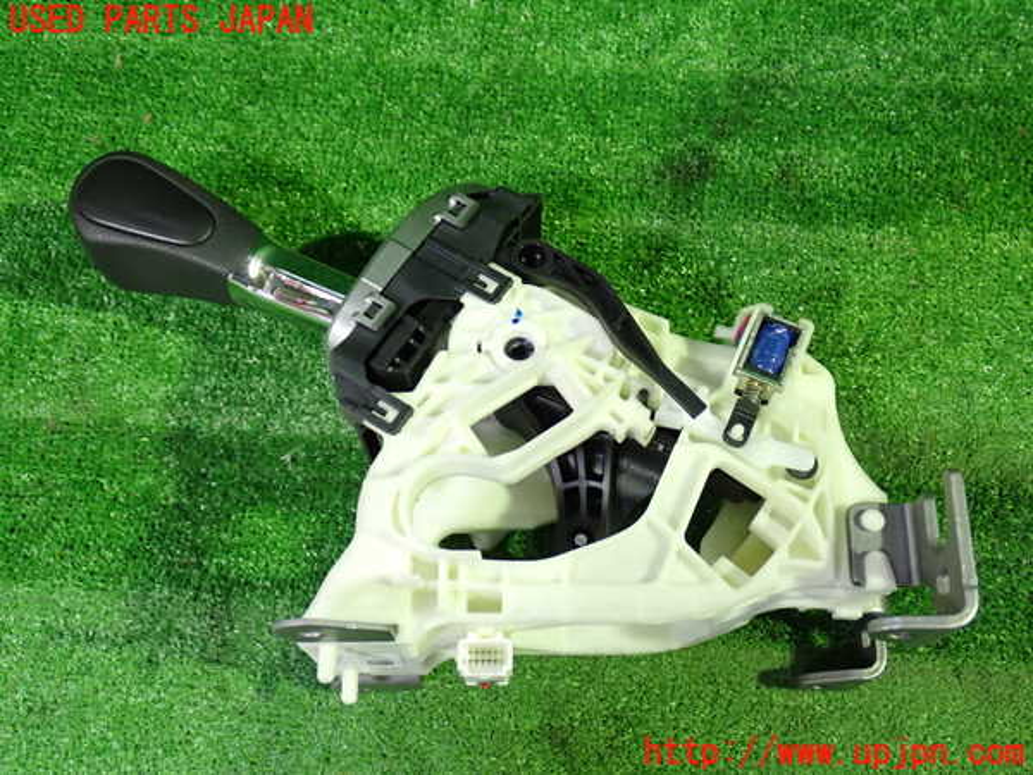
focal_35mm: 36
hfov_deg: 51.4
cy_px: 388
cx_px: 516
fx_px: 1074
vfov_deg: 39.7
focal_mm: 6.37
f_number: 2.5
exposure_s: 1/40
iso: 640
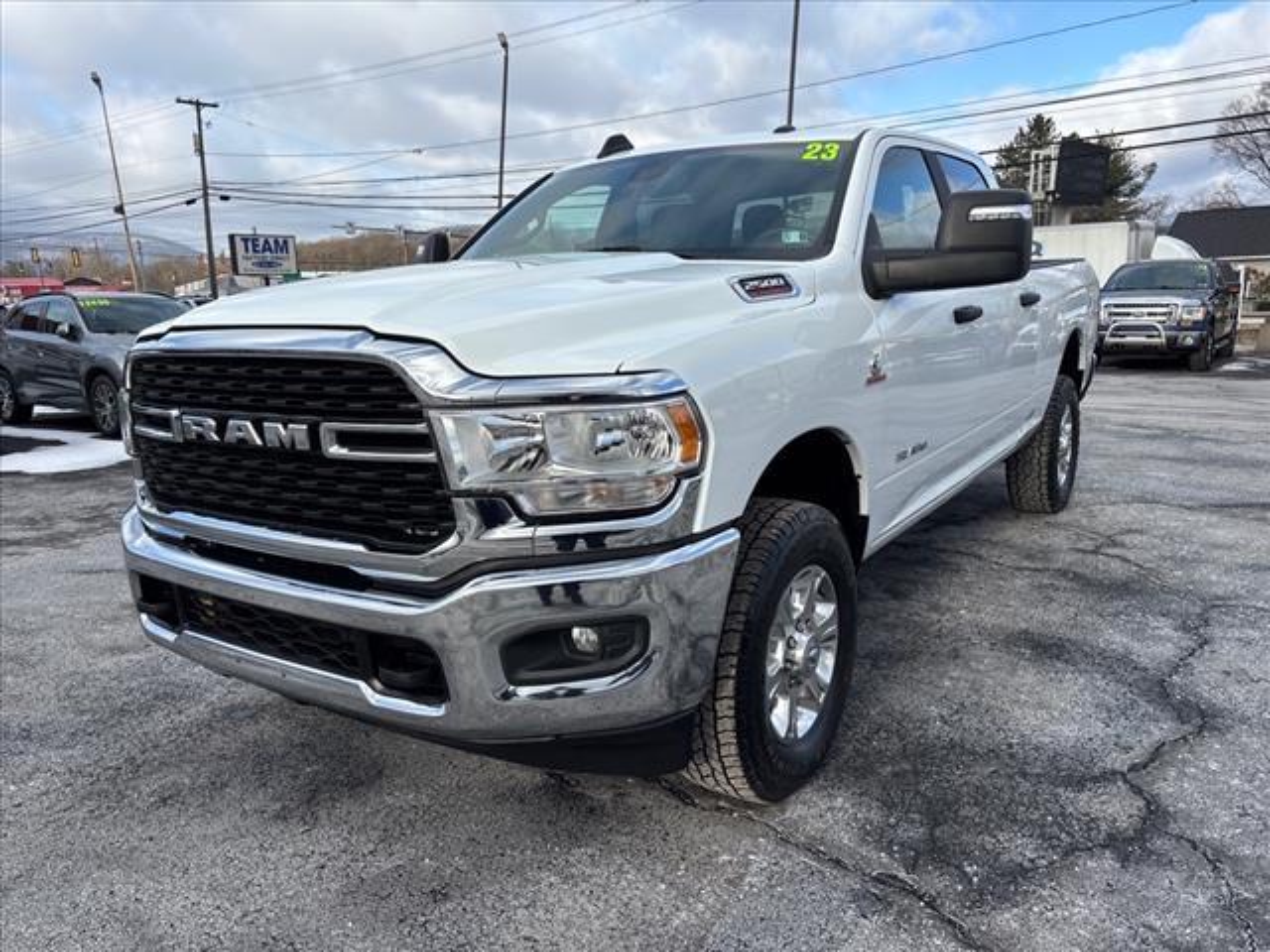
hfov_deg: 67.3
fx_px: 954
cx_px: 635
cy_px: 476
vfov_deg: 53.1
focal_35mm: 26
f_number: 1.6
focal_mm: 5.96
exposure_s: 1/1845
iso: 50
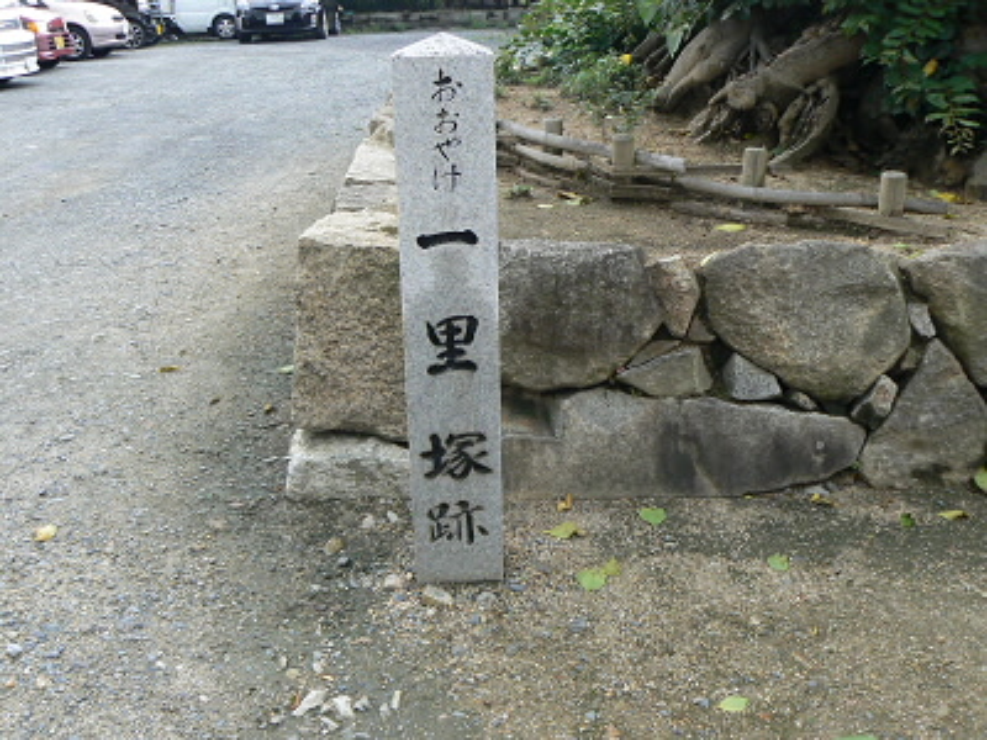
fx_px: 1026
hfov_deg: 51.4
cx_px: 494
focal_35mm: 36
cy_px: 370
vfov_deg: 39.7
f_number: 5
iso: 100
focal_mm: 6
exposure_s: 1/125
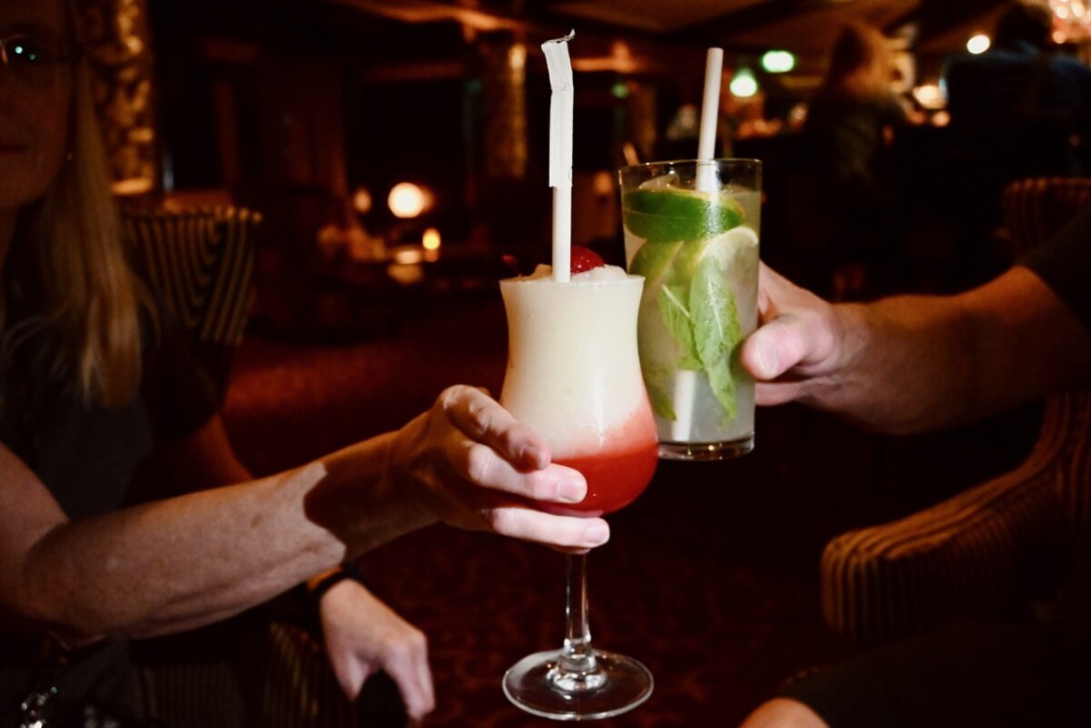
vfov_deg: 40.8
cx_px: 546
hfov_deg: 58.3
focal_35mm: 32
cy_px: 364
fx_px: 977
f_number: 4
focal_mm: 21.5
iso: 7200
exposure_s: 1/60
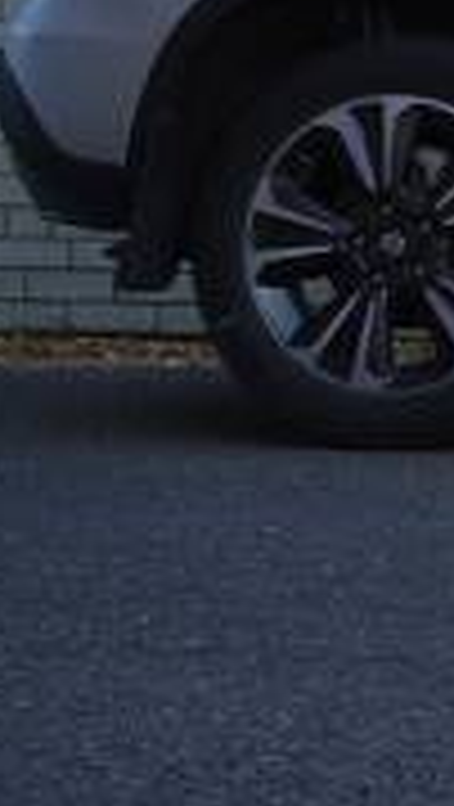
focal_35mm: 146
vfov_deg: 14.3
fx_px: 3117
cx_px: 1191
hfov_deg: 7.6
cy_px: -99
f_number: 4.5
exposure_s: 1/90
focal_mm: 26
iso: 100
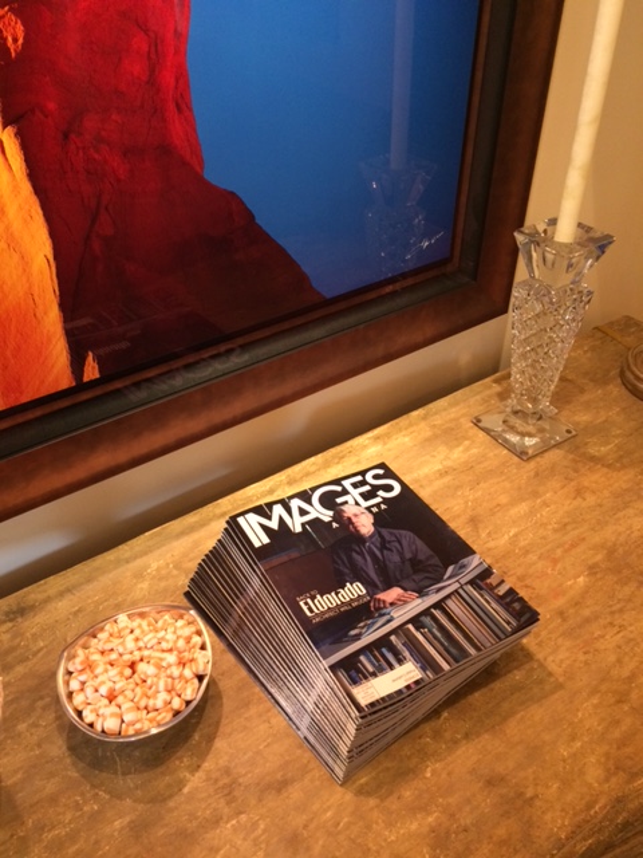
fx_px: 718
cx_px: 322
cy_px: 429
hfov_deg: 48.2
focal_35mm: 29
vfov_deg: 61.7
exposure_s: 1/24
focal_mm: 4.15
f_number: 2.2
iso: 250
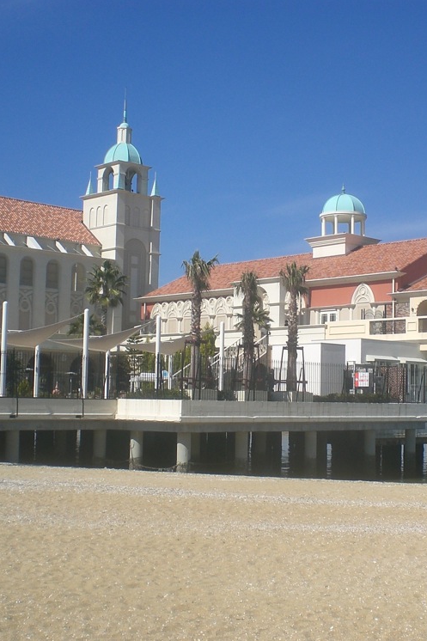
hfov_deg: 25.2
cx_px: 316
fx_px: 943
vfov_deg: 37.5
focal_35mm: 53
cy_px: 320
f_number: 4.4
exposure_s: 1/640
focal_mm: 6.3
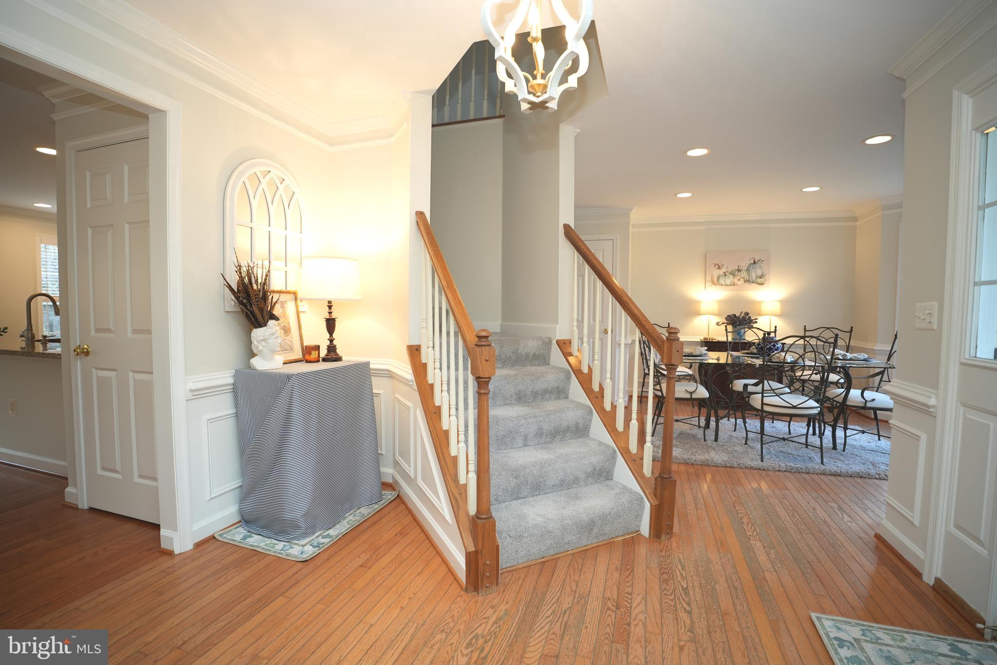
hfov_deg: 96.7
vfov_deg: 73.7
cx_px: 498
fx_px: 443
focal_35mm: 16
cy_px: 332
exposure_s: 1/60
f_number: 2.8
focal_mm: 16
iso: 320
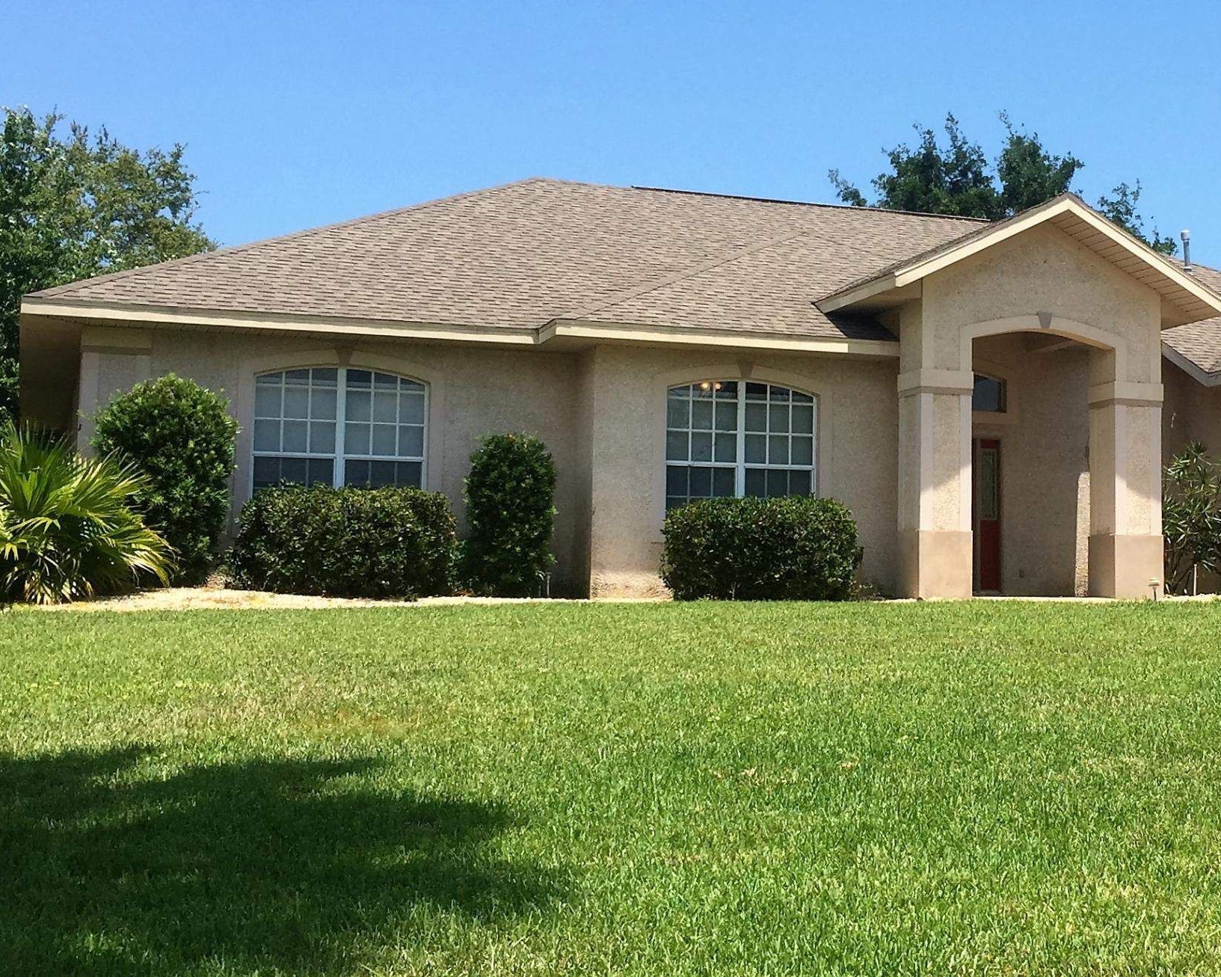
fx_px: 1879
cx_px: 951
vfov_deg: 29.1
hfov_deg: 35.0
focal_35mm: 52
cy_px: 429
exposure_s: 1/1582
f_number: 2.2
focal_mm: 4.15
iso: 32
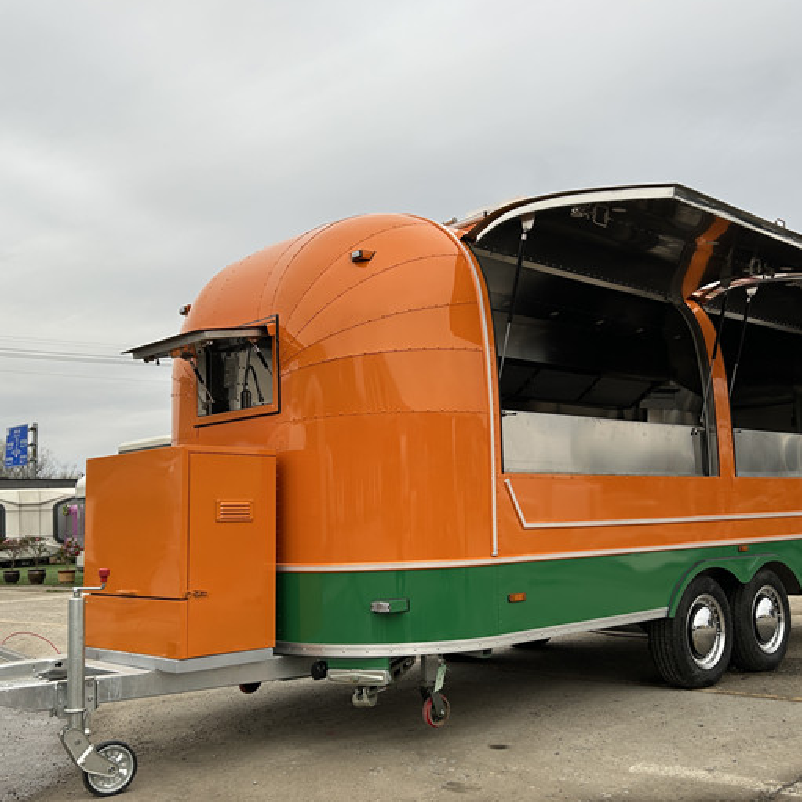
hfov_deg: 45.9
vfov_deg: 46.0
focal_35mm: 36
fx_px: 944
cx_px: 452
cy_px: 410
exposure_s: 1/121
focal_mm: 5.7
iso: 32
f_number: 1.5
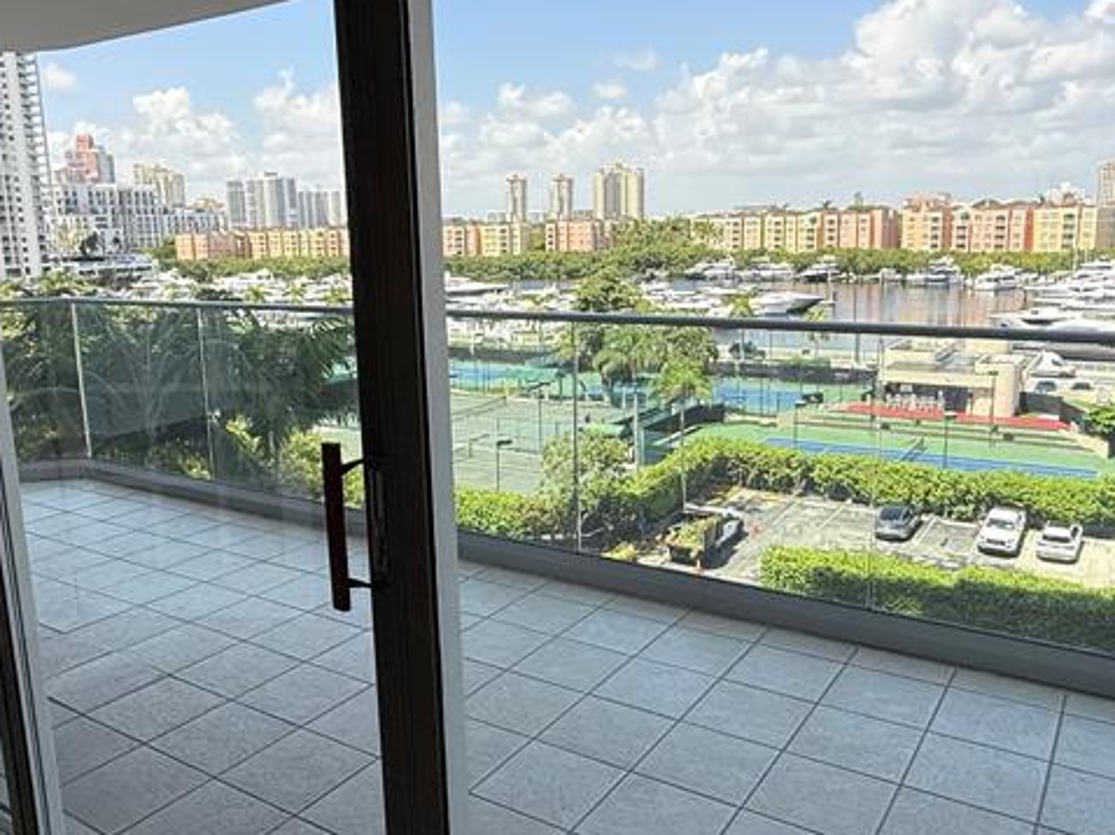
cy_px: 397
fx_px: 966
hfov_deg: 59.9
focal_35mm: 30
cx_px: 525
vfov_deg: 46.7
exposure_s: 1/876
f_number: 2.2
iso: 50
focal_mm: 2.22
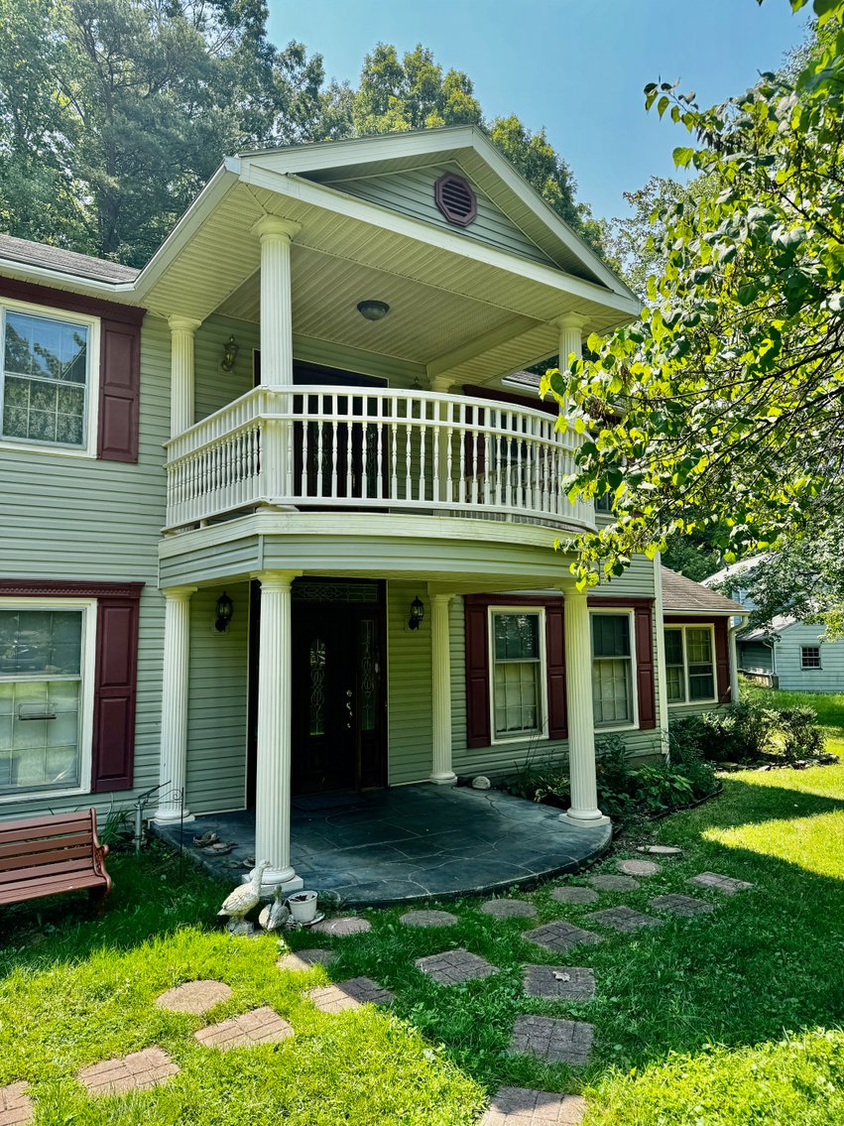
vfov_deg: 71.6
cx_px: 422
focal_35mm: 24
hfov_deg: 56.8
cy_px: 563
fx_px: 780
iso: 80
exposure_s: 1/1076
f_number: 1.78
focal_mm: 6.76
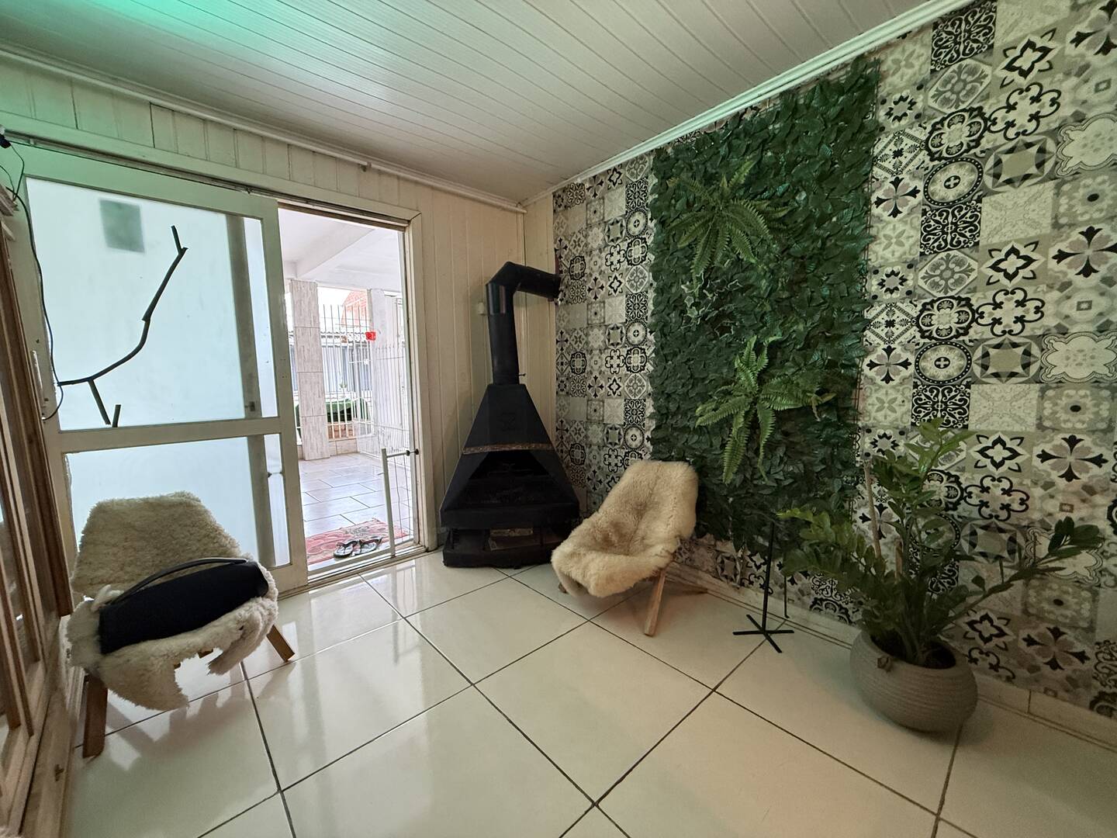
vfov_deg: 85.7
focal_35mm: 14
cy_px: 419
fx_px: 452
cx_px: 558
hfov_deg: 102.1
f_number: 2.2
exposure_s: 1/60
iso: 500
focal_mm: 2.22
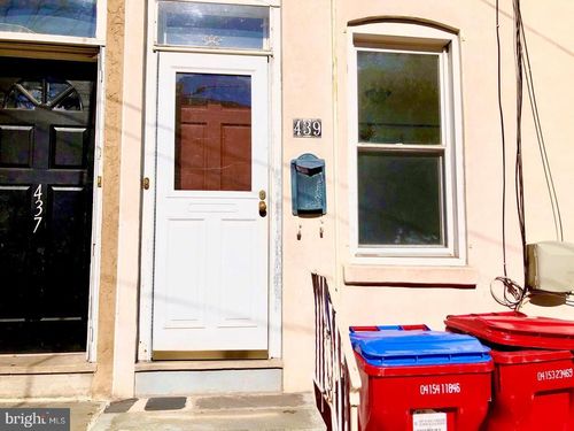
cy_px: 216
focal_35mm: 28
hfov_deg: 63.4
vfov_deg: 49.7
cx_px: 287
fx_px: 464
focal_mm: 3.99
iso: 20
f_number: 1.8
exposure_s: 1/6897
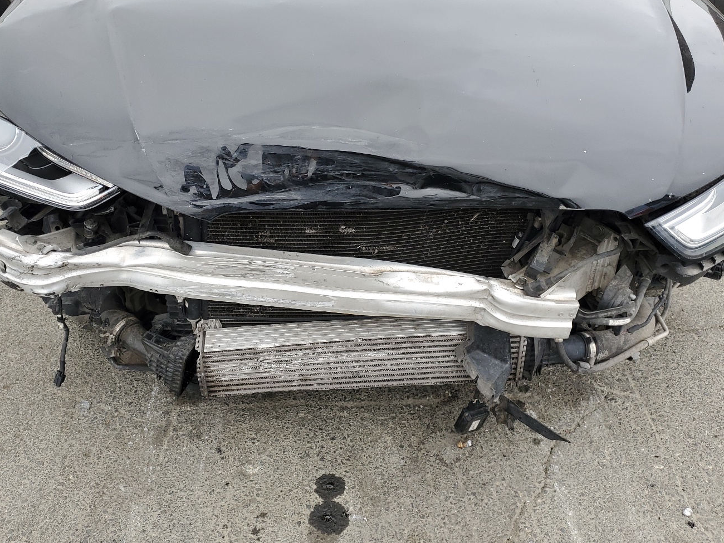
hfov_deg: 56.8
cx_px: 336
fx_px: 669
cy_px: 211
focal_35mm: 32
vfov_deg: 43.9
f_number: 1.5
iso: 50
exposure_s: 1/455
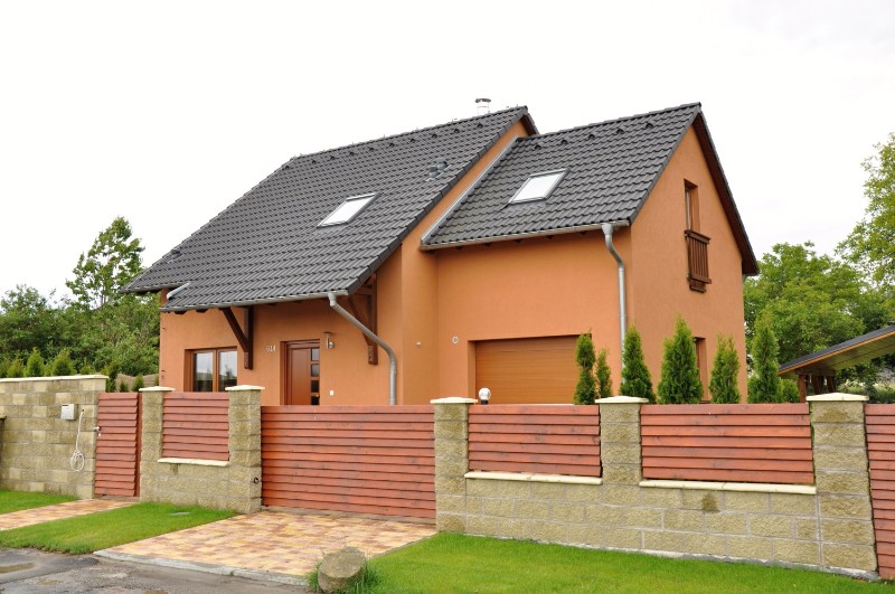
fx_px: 894
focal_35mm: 36
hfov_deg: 53.2
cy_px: 297
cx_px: 448
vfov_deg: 36.8
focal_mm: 24
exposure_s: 1/160
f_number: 8
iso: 400
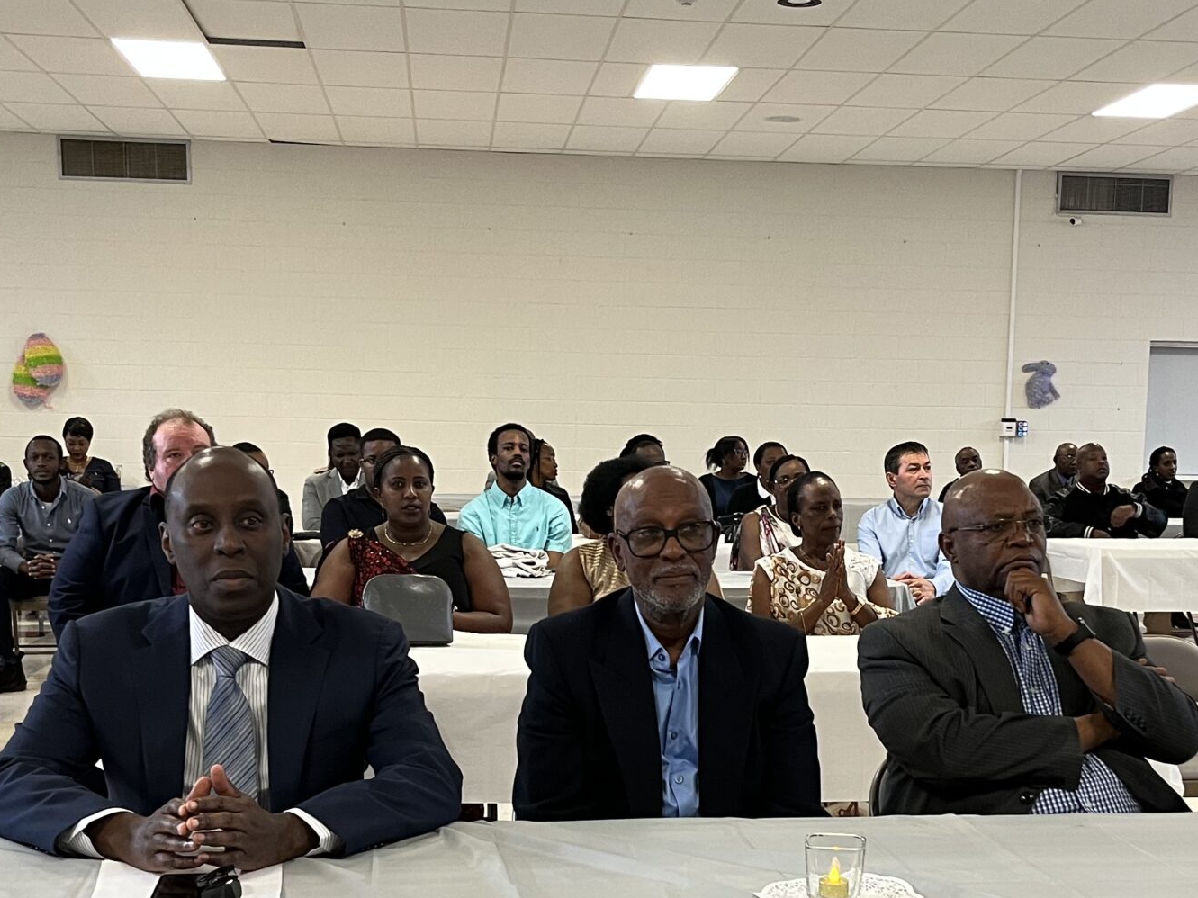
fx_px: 1730
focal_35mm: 50
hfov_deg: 38.1
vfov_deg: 28.6
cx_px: 680
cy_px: 697
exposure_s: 1/60
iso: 160
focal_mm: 5.1
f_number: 1.6
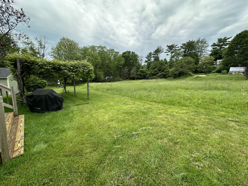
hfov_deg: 102.1
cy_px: 93
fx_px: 100
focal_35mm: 14
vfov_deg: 85.7
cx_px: 124
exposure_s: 1/615
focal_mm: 2.22
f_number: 2.2
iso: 40
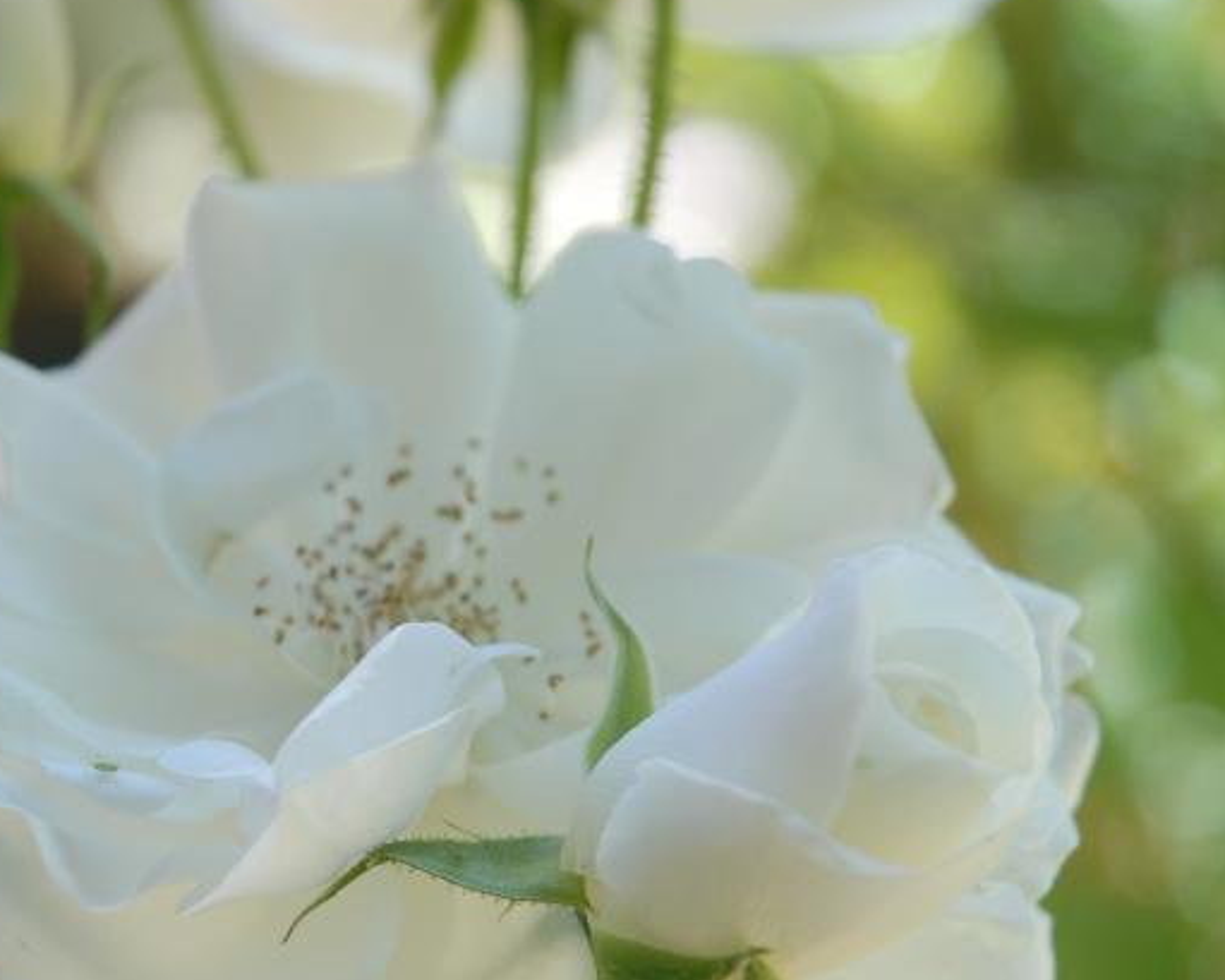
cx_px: 418
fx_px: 7579
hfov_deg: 9.2
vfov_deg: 7.4
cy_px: 603
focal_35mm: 209
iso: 100
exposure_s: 1/60
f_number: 4.5
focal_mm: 70
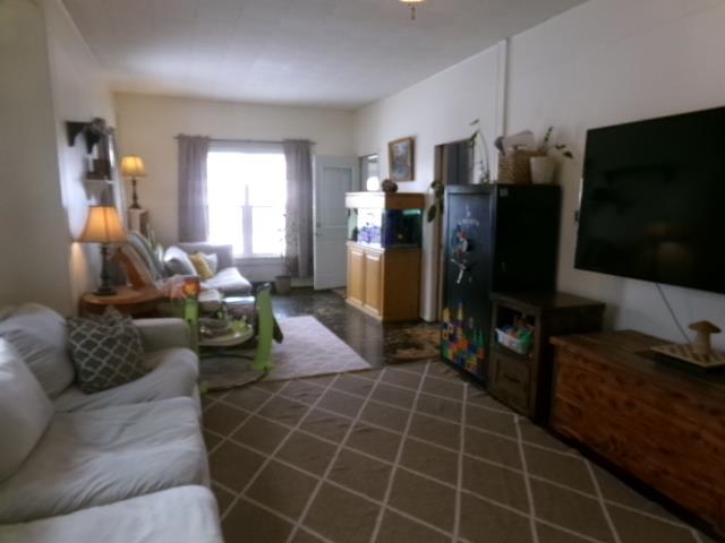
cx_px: 362
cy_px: 272
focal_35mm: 24
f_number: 3.7
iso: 200
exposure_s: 1/30
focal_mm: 4.3
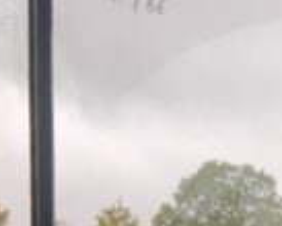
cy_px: 458
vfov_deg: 10.7
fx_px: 1103
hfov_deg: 13.7
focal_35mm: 132
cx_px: 428
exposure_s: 1/71
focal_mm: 3
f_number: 1.8
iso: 64
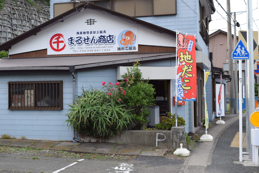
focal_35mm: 54
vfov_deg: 25.1
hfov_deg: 36.9
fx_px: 388
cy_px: 86
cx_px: 130
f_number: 8
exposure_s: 1/250
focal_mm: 36
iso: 400
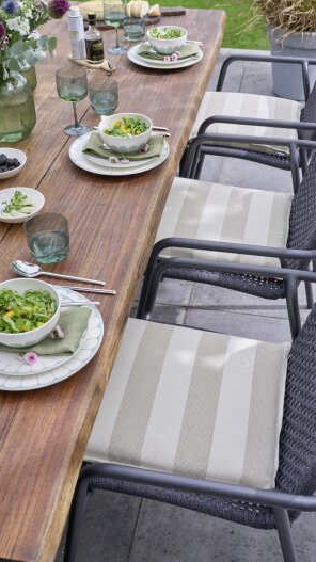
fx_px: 582
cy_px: 282
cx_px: 181
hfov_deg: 30.4
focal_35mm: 39
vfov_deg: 51.6
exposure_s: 1/200
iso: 160
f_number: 7.1
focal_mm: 37
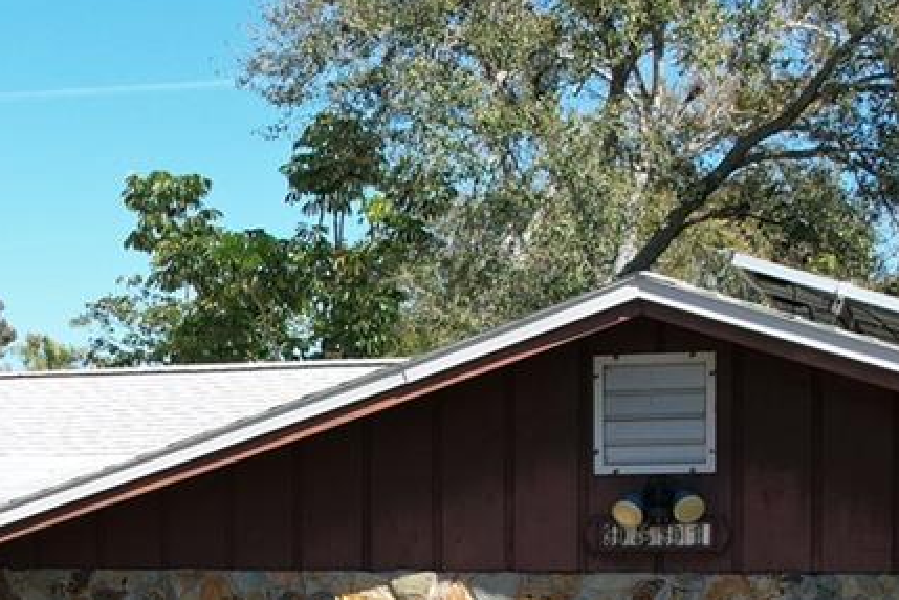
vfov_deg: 16.3
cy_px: 604
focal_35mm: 82
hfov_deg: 24.2
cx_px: 113
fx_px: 2048
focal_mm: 8.38
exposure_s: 1/320
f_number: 2.8
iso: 100
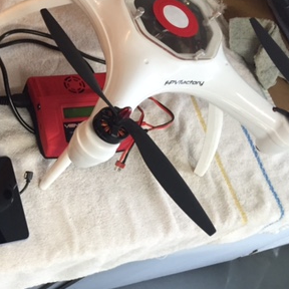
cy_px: 162
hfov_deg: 27.8
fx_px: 538
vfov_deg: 30.0
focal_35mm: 57
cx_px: -17
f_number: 2.2
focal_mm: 4.15
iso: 125
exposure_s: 1/30
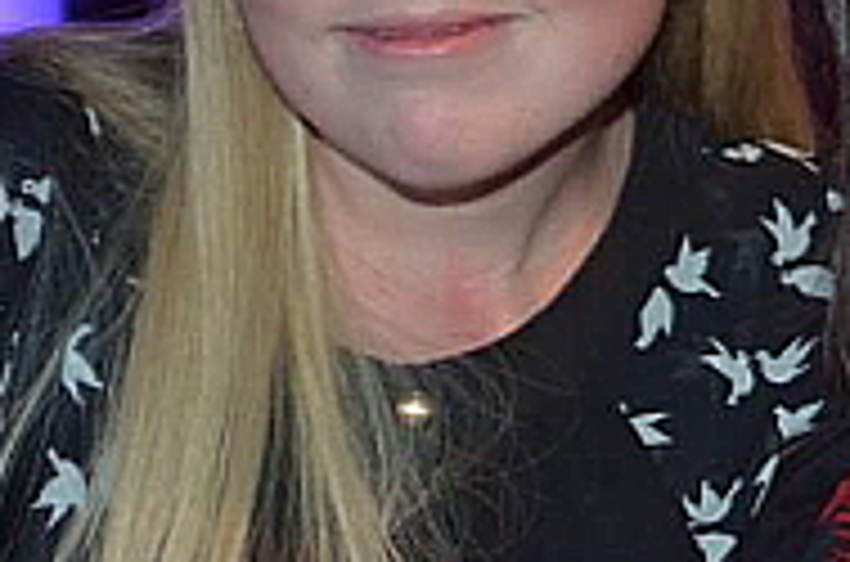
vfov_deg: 8.9
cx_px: 1259
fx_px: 3580
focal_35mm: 152
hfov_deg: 12.9
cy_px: -79
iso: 800
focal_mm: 32
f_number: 3
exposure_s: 1/60
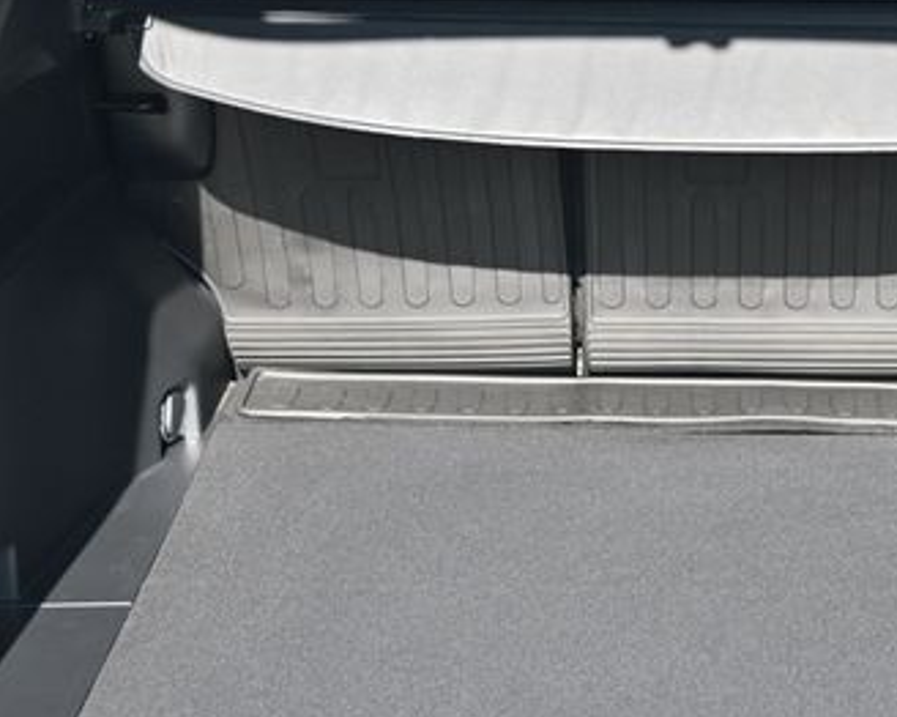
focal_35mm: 86
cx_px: 697
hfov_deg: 21.9
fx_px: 2294
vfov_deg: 17.7
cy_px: 302
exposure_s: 1/250
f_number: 5
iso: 250
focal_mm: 31.5
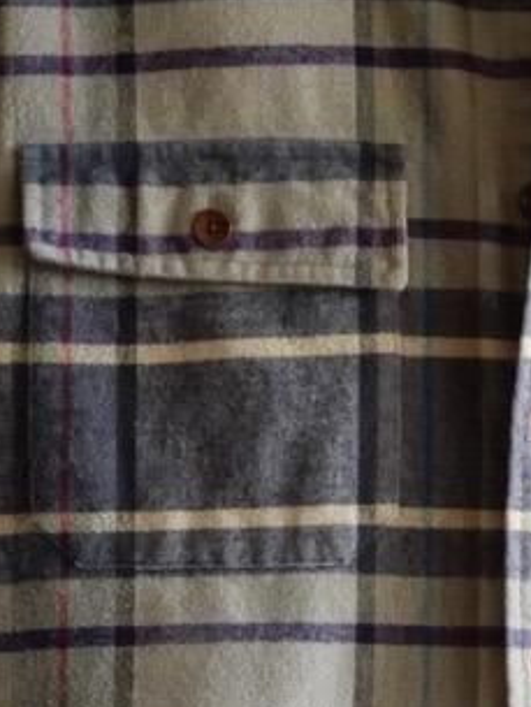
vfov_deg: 4.5
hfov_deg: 3.4
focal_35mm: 436
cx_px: 445
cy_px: 774
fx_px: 8911
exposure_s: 1/125
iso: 1000
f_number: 4
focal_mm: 52
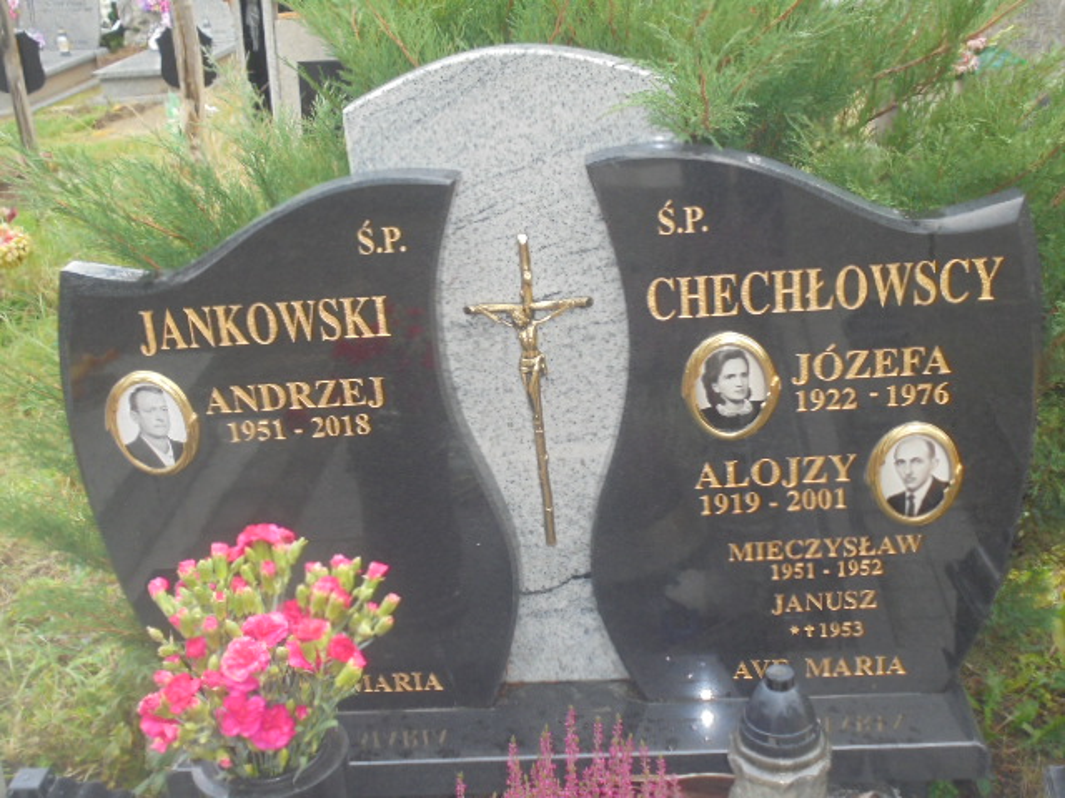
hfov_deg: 43.9
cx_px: 532
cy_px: 399
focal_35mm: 43
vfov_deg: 33.6
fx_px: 1323
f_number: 4.5
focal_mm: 7.8
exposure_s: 1/30
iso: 250
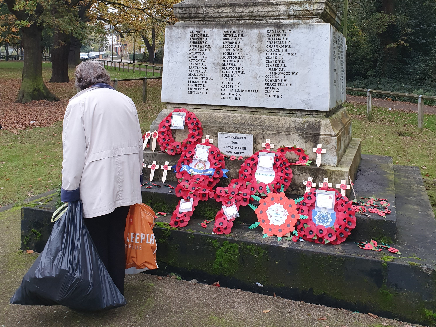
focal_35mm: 35
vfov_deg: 39.7
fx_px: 441
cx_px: 219
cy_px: 88
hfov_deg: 52.6
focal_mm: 4.32
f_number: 2.4
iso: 80
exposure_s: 1/100
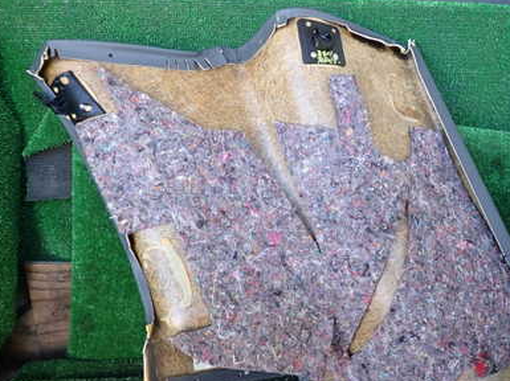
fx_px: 574
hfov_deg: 47.4
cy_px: 209
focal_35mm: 39
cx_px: 325
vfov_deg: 36.7
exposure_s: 1/60
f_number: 2
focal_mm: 4.5
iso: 160
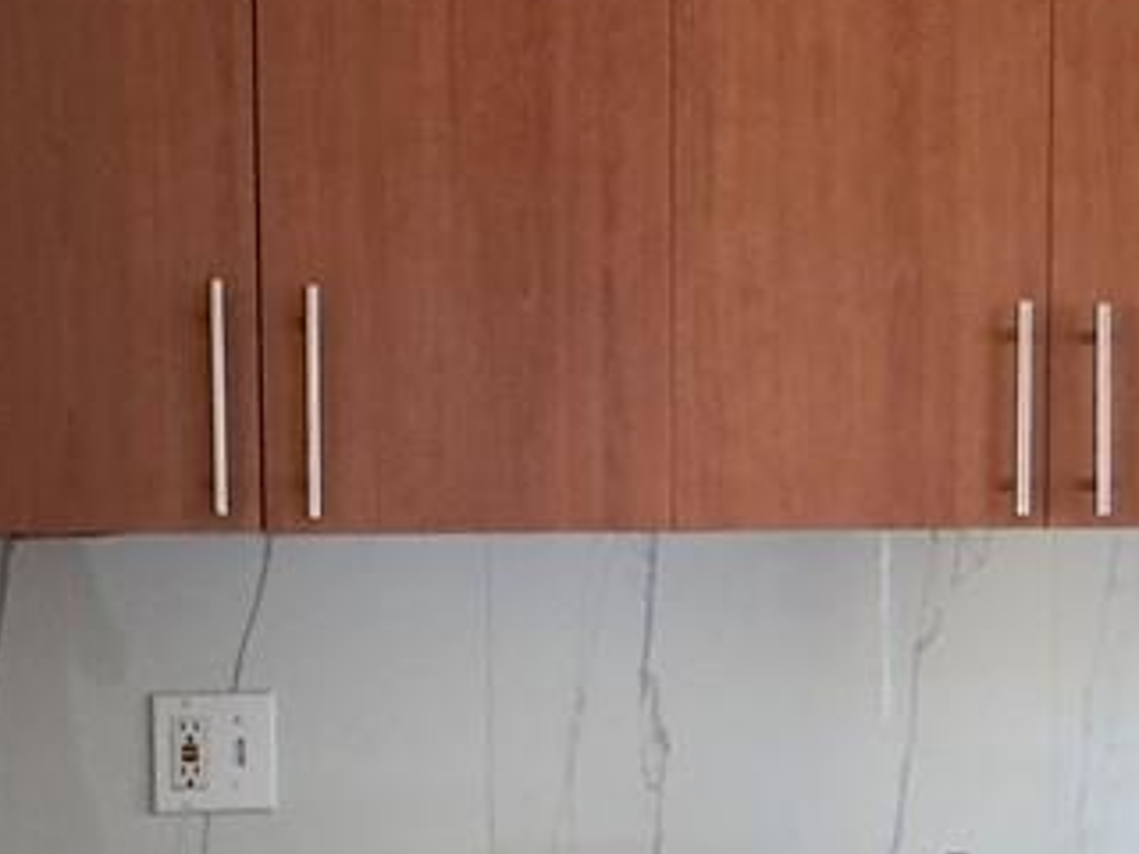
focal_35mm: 70
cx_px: 580
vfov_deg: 20.7
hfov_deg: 27.8
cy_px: 715
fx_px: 2303
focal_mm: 2.22
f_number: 2.2
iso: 1000
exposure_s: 1/60
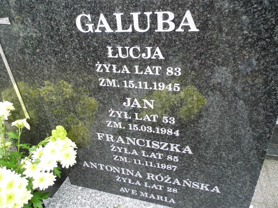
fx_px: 201
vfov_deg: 54.9
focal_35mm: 25
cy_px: 104
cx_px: 139
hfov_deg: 69.4
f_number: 3.1
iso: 200
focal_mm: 4.5
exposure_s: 1/60
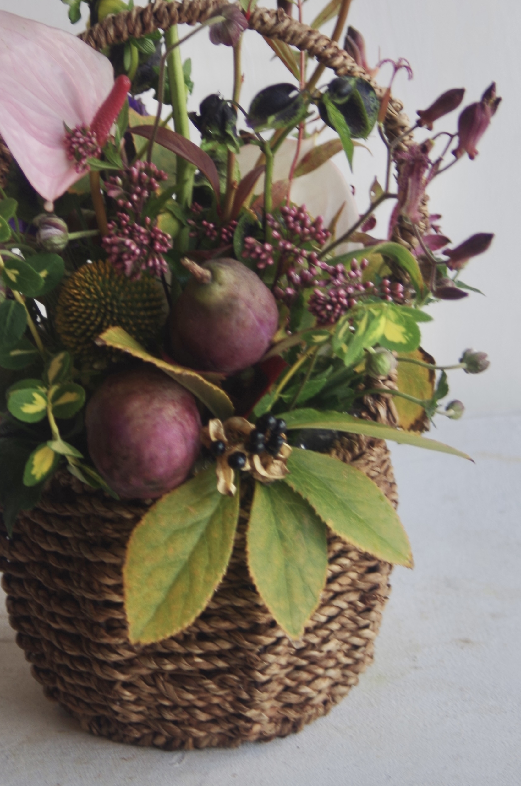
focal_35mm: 185
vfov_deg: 11.1
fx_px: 4035
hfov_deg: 7.4
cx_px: 128
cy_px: 156
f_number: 4.5
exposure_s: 1/100
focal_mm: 62.5
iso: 100
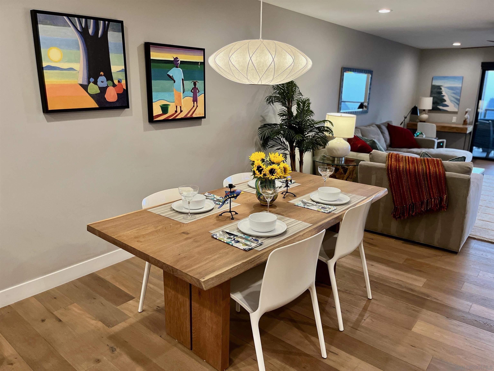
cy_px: 186
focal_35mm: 26
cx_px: 247
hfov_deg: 67.3
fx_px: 371
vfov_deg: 53.1
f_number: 1.6
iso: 200
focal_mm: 5.1
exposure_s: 1/60
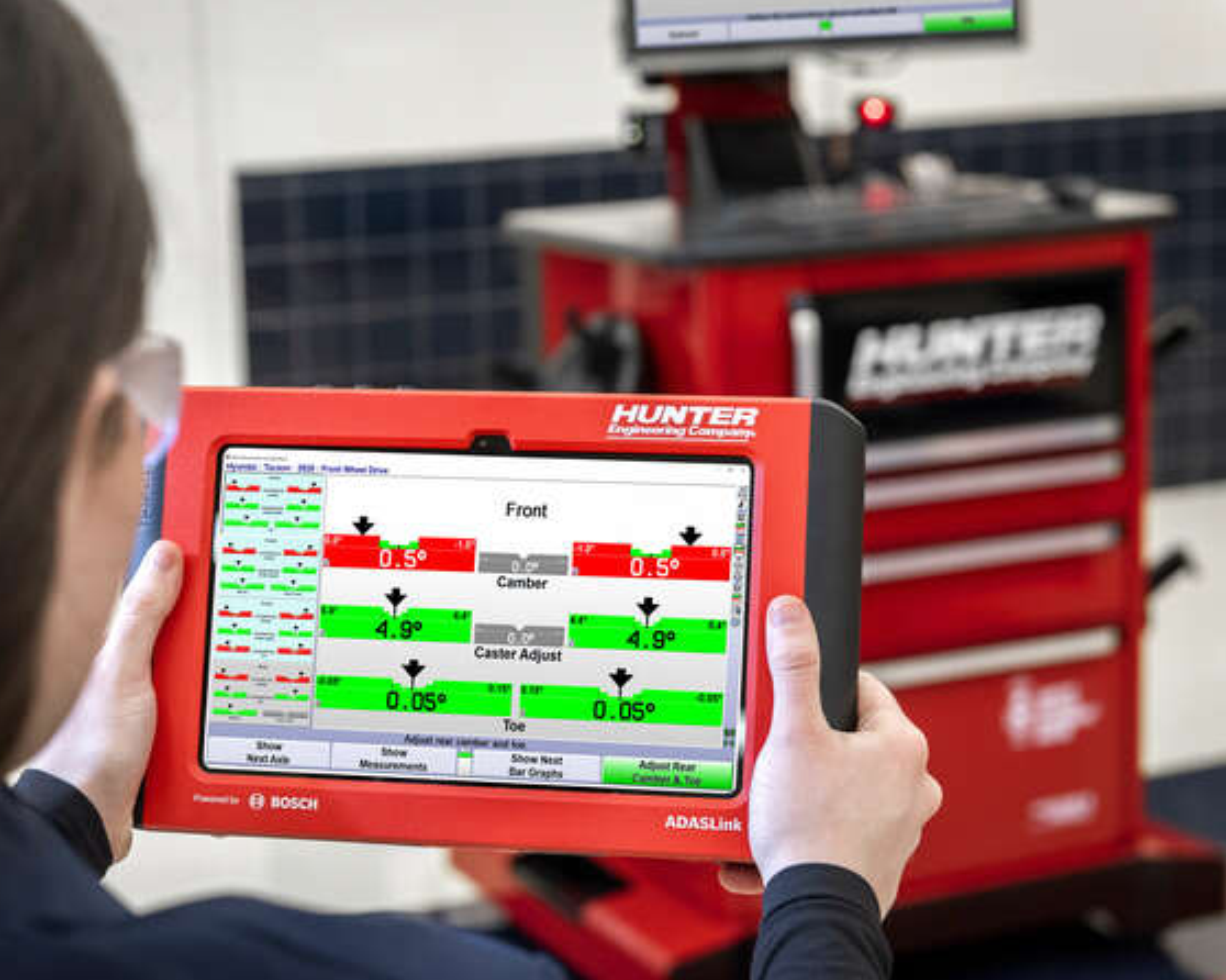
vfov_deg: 21.0
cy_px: 491
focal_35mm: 73
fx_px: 2648
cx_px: 470
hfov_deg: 26.0
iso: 800
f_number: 5
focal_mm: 62
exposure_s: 1/60
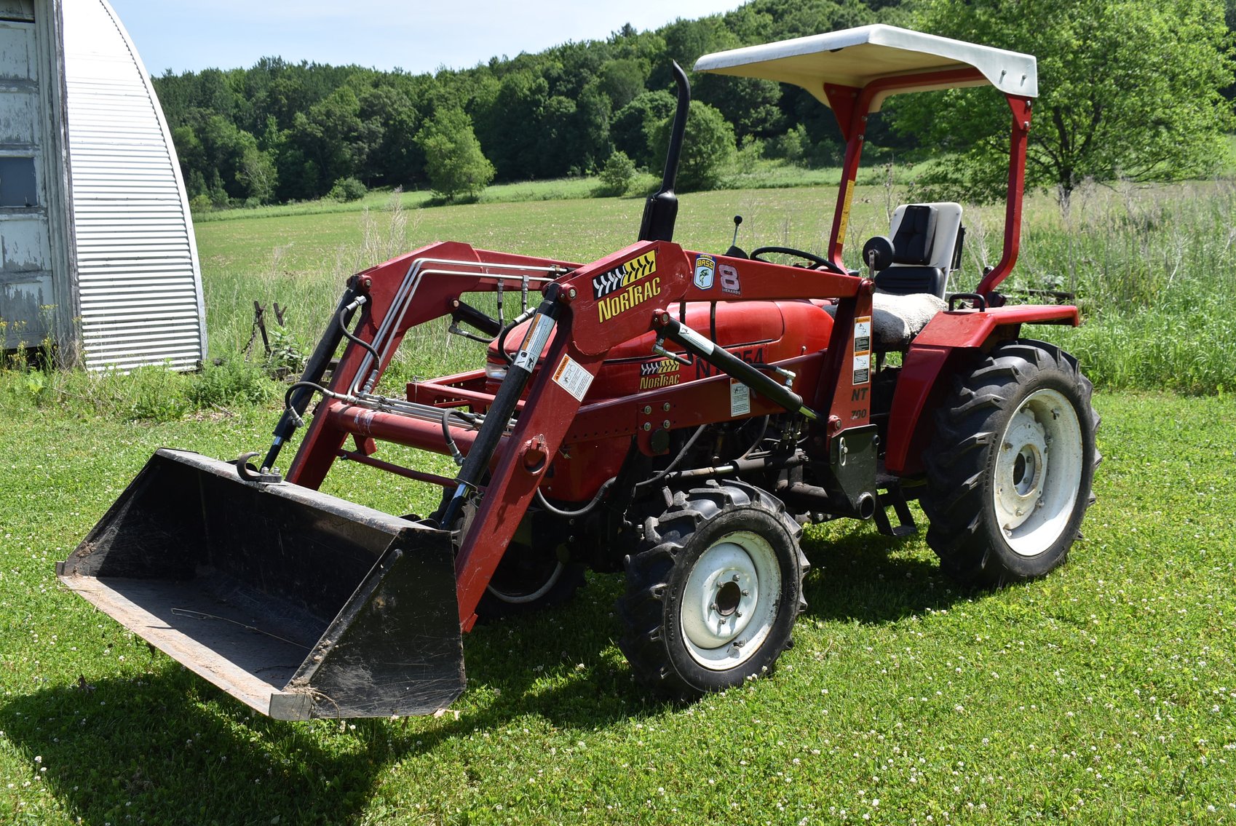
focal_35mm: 36
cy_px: 413
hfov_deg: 53.1
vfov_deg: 36.9
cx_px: 618
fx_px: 1237
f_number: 8
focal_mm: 24
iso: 140
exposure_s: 1/250
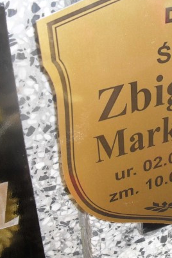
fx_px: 416
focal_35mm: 58
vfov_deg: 34.4
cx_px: 176
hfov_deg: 22.4
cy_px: 114
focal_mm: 6.3
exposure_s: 1/250
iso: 100
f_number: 3.2
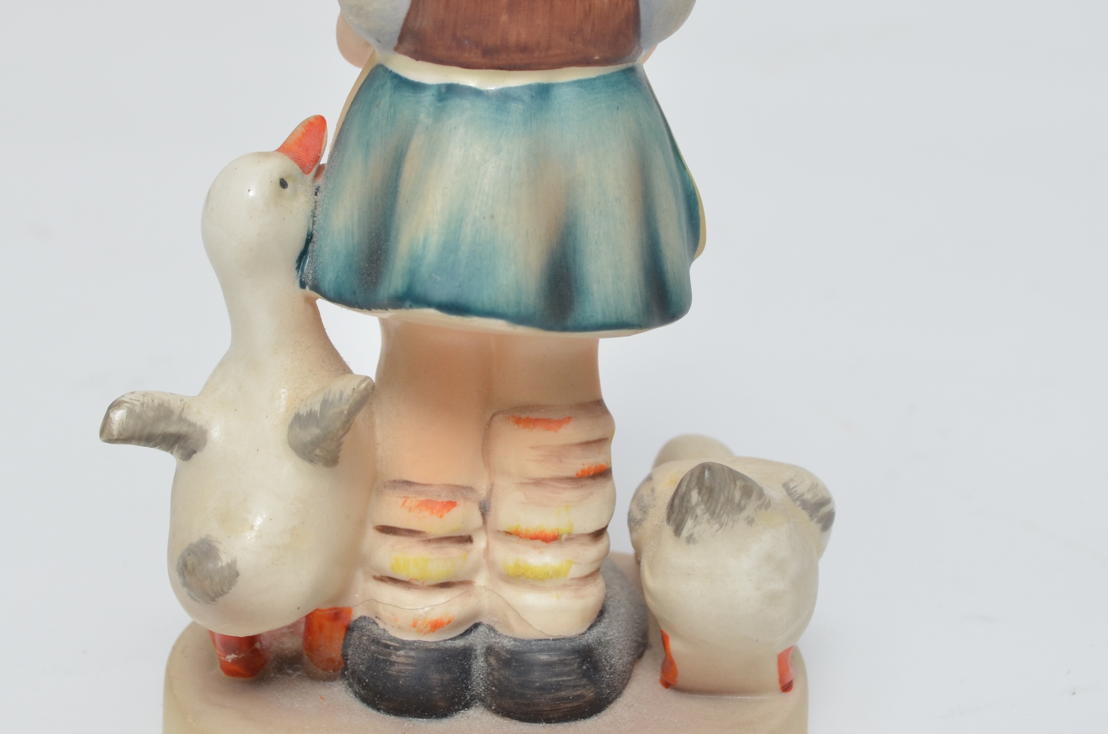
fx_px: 2457
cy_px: 167
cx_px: 508
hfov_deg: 25.4
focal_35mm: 80
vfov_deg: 16.9
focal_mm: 28
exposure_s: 1/180
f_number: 6.7
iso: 250
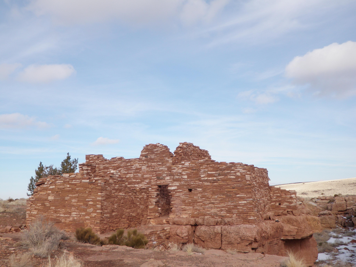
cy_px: 134
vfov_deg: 39.7
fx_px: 370
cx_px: 178
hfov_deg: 51.4
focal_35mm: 36
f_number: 6.3
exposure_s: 1/200
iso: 50
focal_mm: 6.53
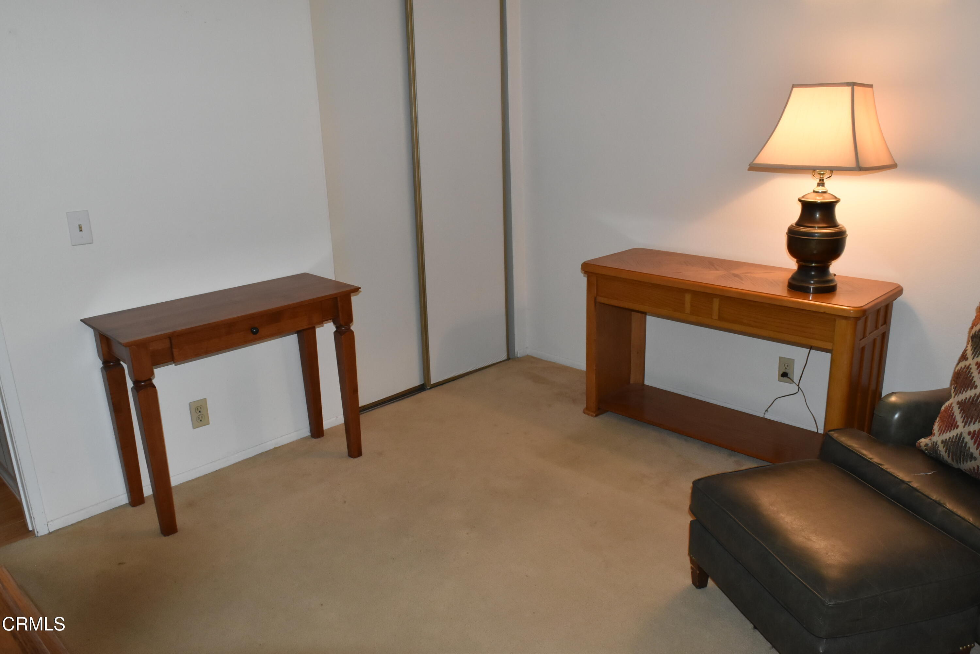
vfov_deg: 47.9
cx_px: 490
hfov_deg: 67.4
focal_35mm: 27
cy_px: 327
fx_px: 735
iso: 1600
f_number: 11
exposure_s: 1/100
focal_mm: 18
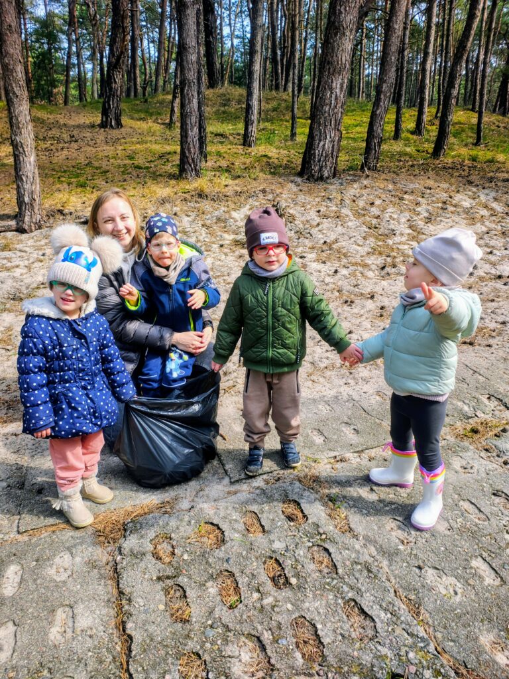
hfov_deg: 54.9
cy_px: 340
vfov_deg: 69.4
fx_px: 490
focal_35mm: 25
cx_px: 254
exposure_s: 1/710
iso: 100
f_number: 1.4
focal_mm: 5.89
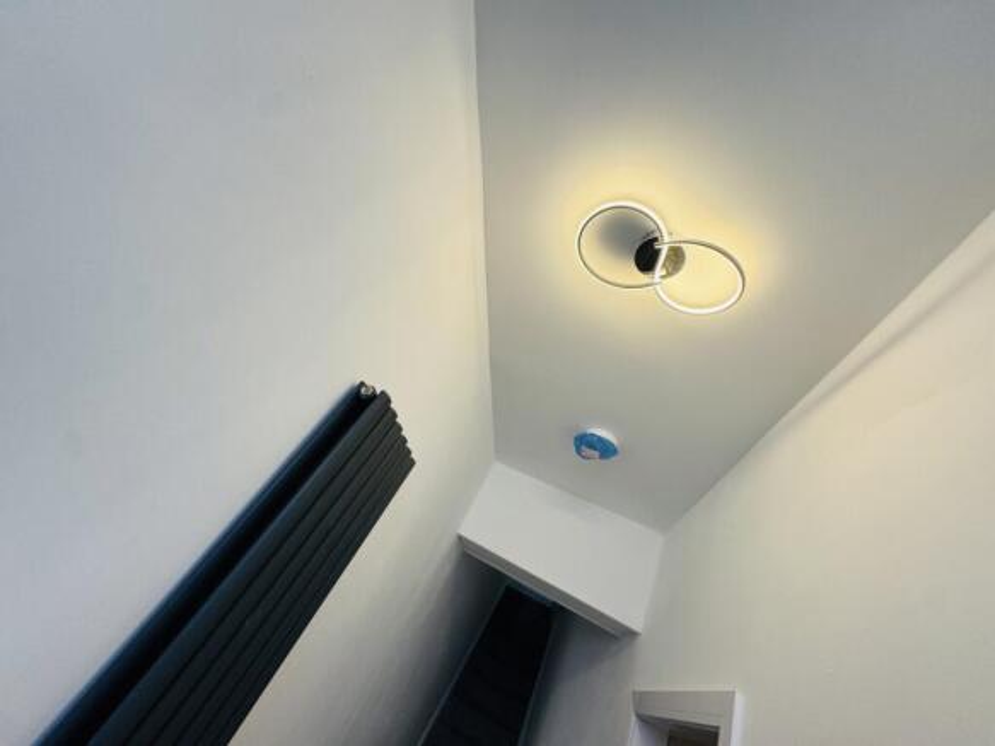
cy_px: 373
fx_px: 402
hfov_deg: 102.1
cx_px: 498
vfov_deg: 85.7
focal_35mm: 14
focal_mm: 2.22
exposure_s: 1/100
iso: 80
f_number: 2.2
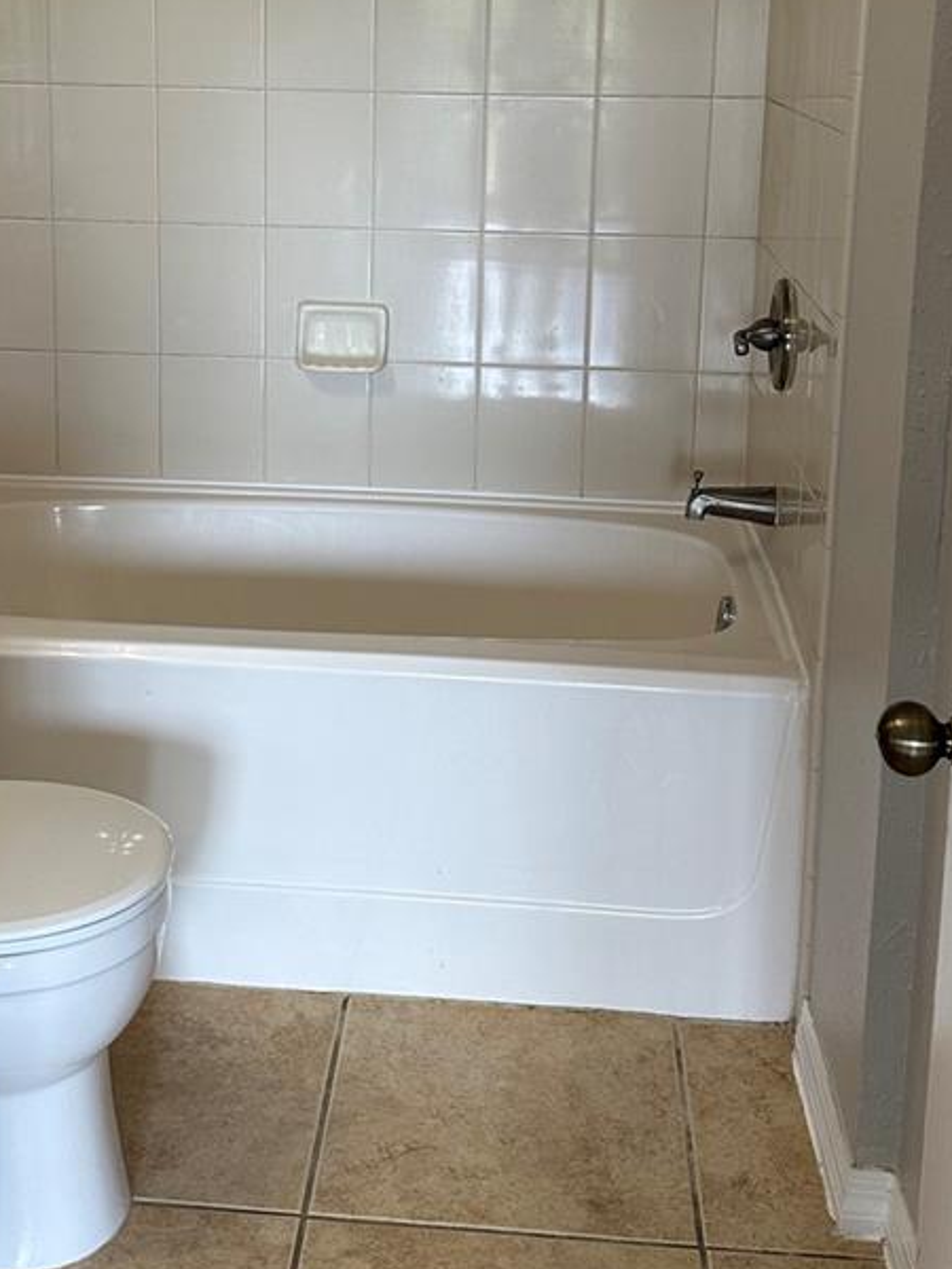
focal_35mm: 48
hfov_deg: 30.2
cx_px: 387
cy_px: 330
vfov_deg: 38.7
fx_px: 1760
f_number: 1.78
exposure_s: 1/120
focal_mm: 6.86
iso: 200
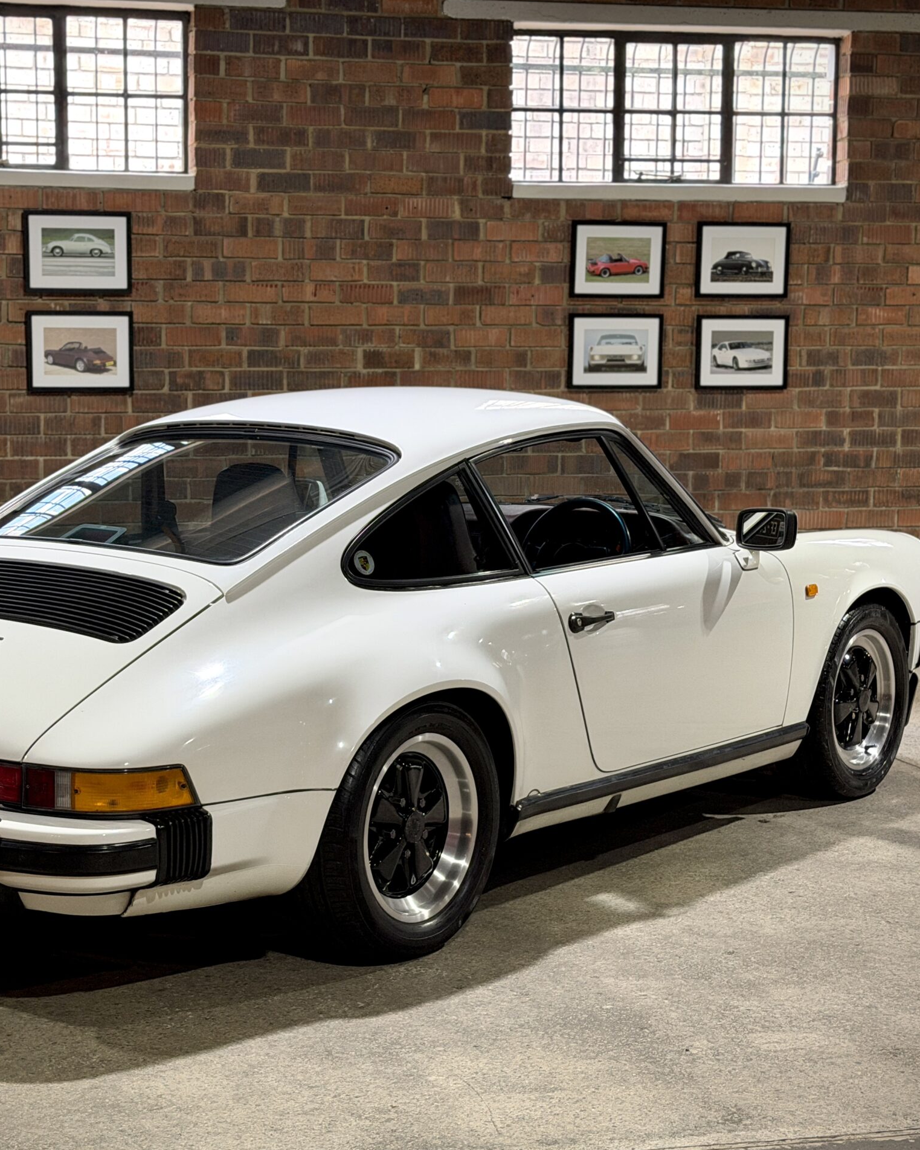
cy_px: 573
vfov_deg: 30.0
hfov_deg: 24.1
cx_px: 335
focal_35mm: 63
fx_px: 2144
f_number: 1.78
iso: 250
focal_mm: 6.76
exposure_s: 1/100
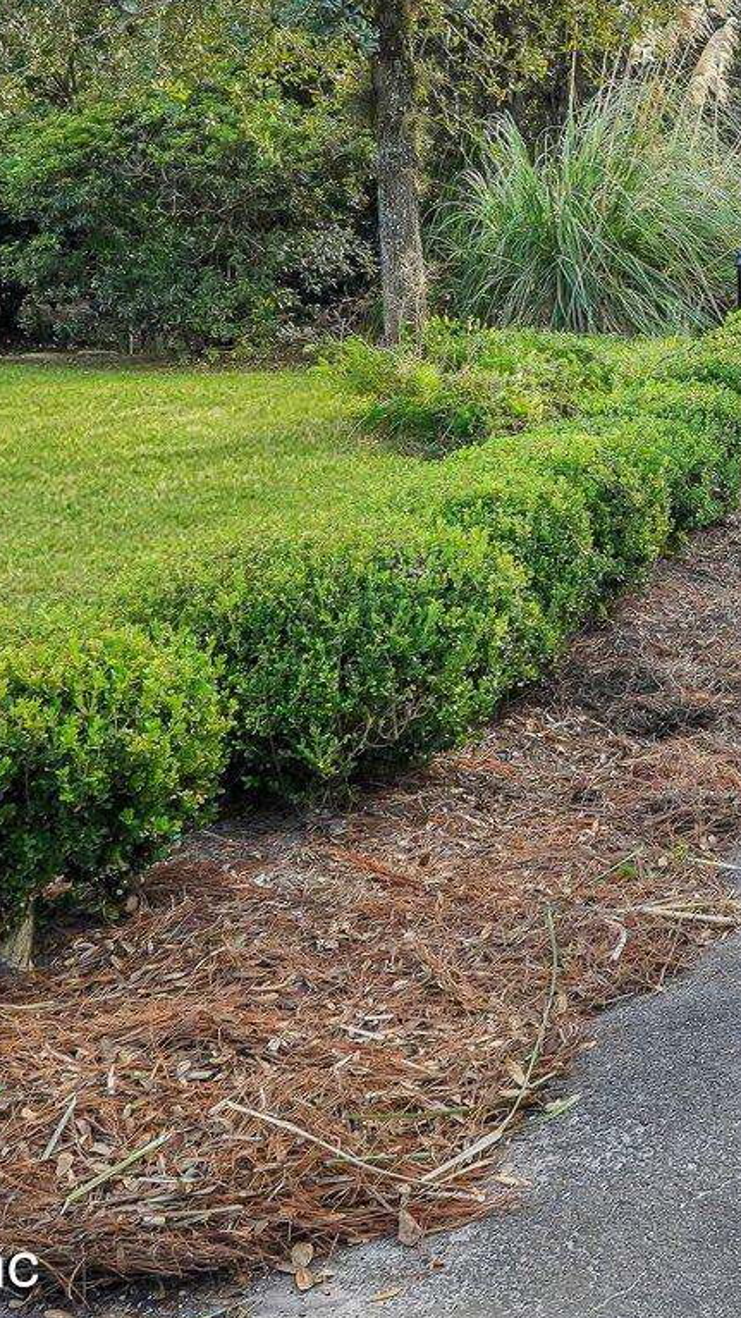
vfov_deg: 28.7
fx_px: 2493
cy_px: 196
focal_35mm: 71
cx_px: 1193
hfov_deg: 15.3
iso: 500
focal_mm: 25.5
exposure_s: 1/125
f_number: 9
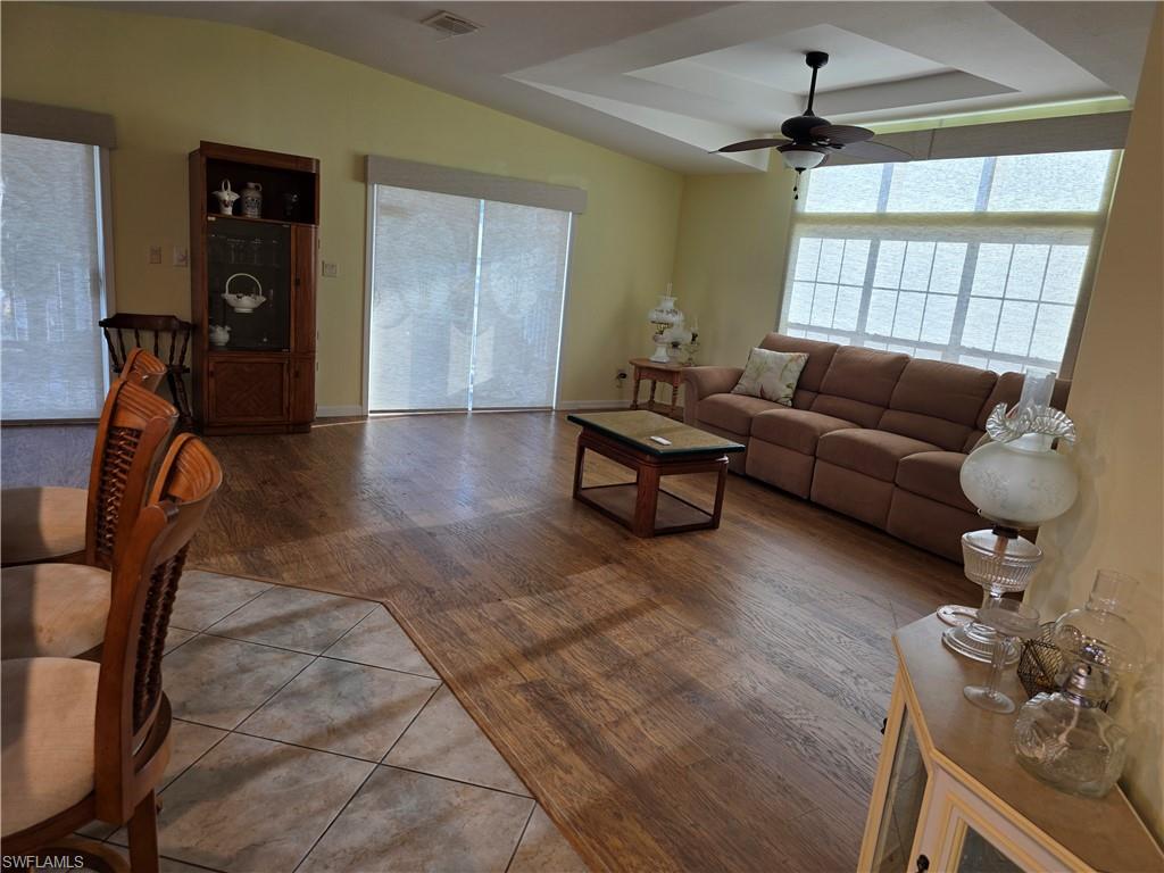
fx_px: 773
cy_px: 436
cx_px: 582
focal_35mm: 23
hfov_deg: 73.9
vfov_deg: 58.9
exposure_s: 1/120
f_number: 1.7
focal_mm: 6.3
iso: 50
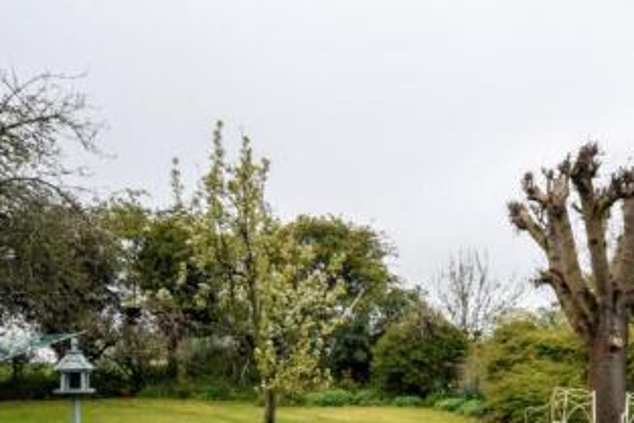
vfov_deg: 29.3
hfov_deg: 43.0
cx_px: 479
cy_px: 379
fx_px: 775
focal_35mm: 44
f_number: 4.8
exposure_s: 1/200
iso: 100
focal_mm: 14
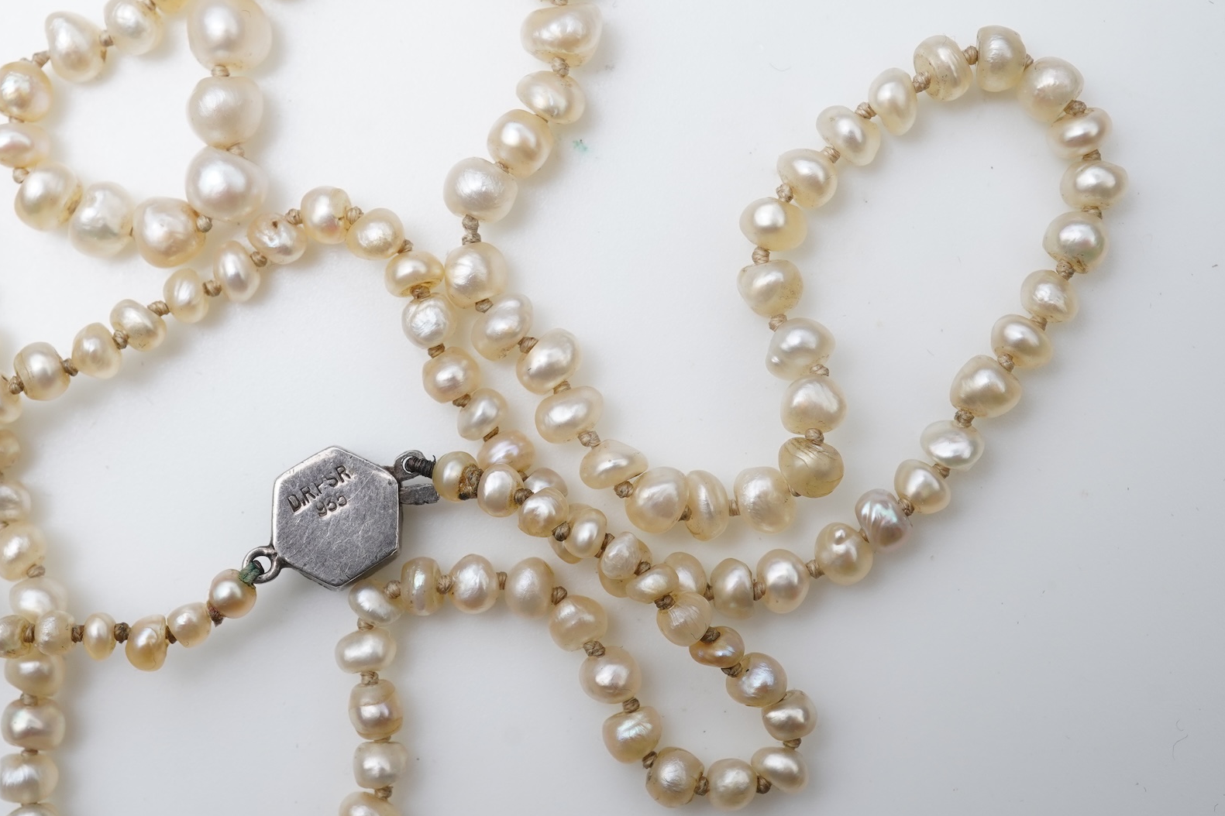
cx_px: 487
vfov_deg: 24.2
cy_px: 334
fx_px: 1905
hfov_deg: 35.5
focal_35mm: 56
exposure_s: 1/125
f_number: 16
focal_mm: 30
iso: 500
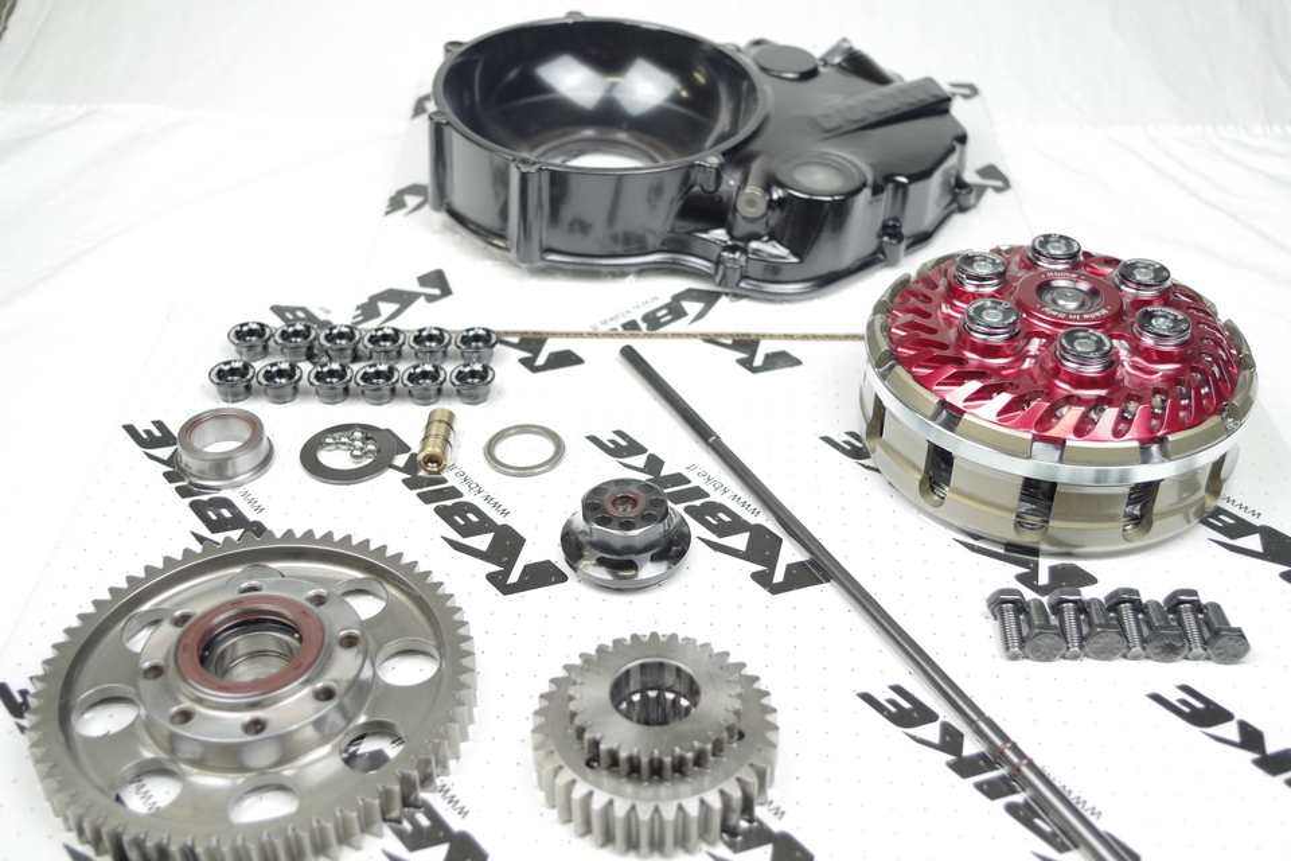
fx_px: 1398
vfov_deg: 34.2
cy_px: 430
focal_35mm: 39
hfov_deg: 49.6
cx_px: 646
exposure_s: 1/15
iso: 100
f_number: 5
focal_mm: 26.25
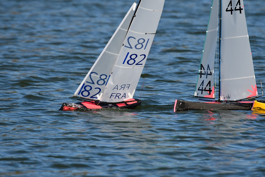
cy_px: 88
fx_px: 8833
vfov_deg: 1.1
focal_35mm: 1200
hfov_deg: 1.7
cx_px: 132
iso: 400
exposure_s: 1/1600
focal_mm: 600
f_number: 7.1
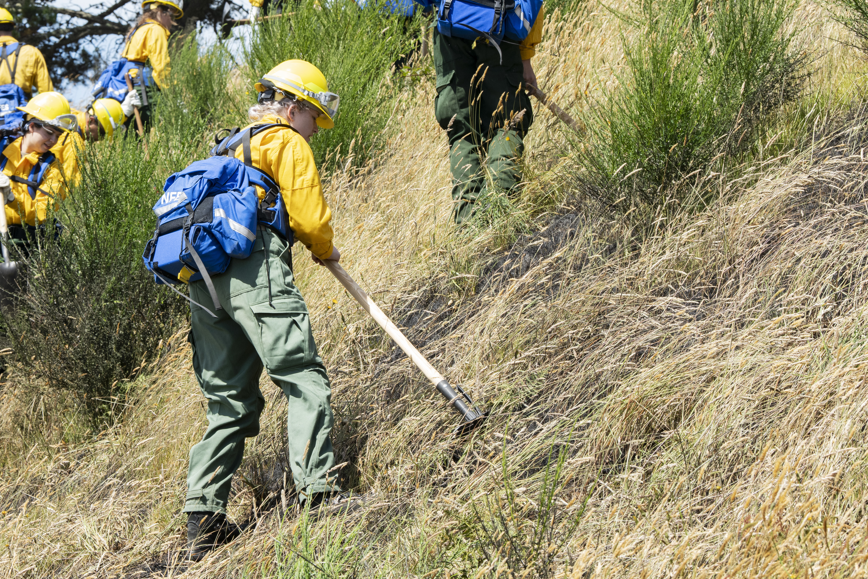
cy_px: 215
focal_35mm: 186
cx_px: 270
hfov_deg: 11.0
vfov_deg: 7.4
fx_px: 4484
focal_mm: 112
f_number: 10
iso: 320
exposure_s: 1/200
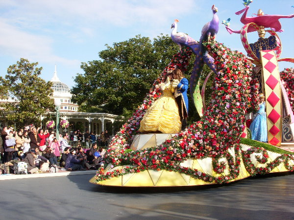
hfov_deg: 49.0
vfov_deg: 37.7
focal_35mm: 38
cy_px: 110
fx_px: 323
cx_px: 147
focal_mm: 6.3
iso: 100
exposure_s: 1/160
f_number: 6.6
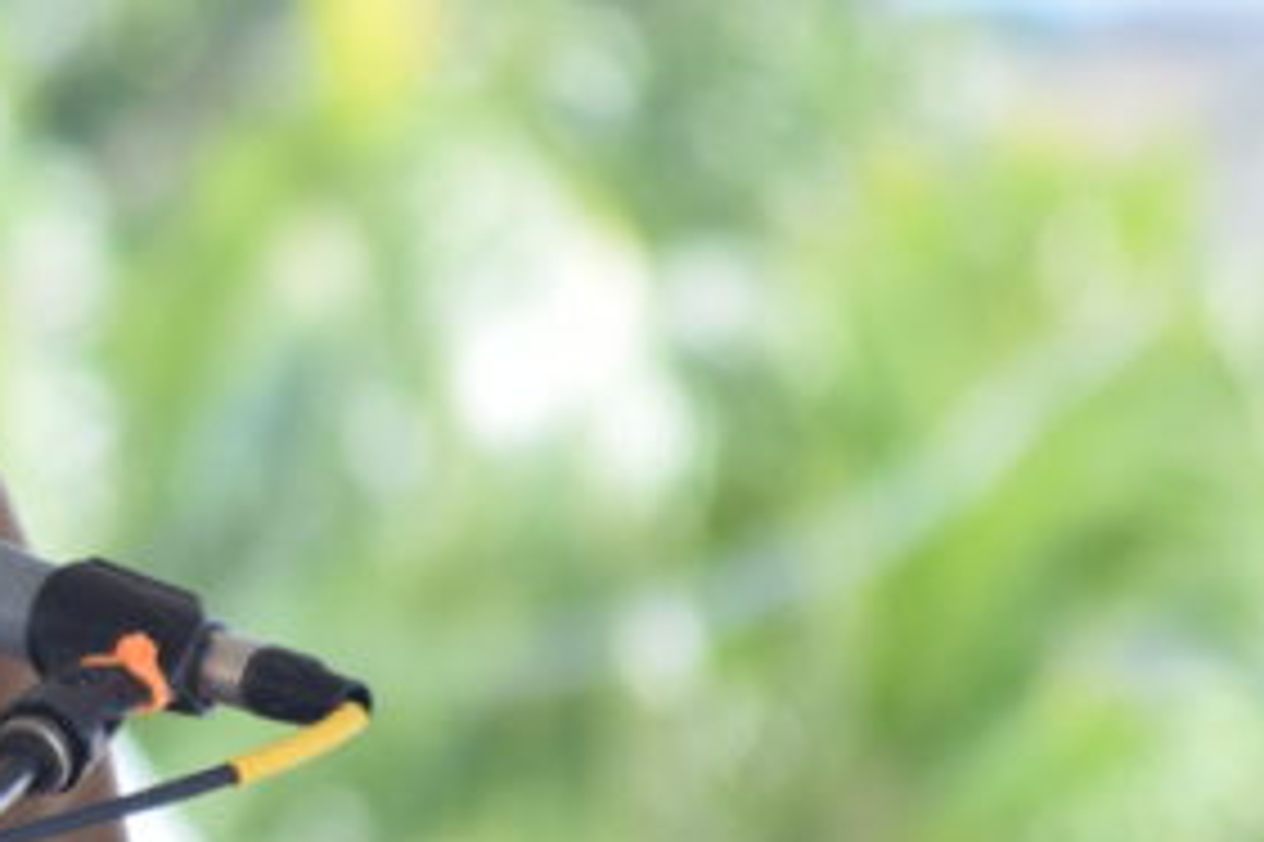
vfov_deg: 1.4
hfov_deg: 2.2
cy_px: 349
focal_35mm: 958
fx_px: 33609
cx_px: -783
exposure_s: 1/200
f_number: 6.3
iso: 200
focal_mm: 175
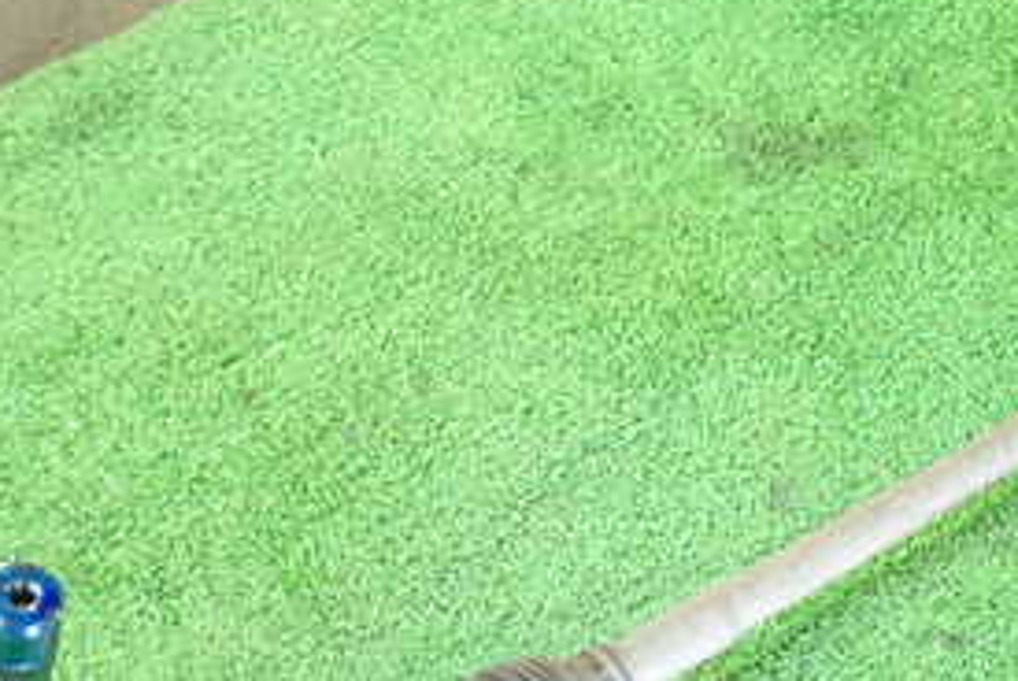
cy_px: 688
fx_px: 1925
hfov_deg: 29.6
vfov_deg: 19.5
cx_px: 563
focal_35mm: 68
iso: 800
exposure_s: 1/30
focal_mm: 5.4
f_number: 2.3
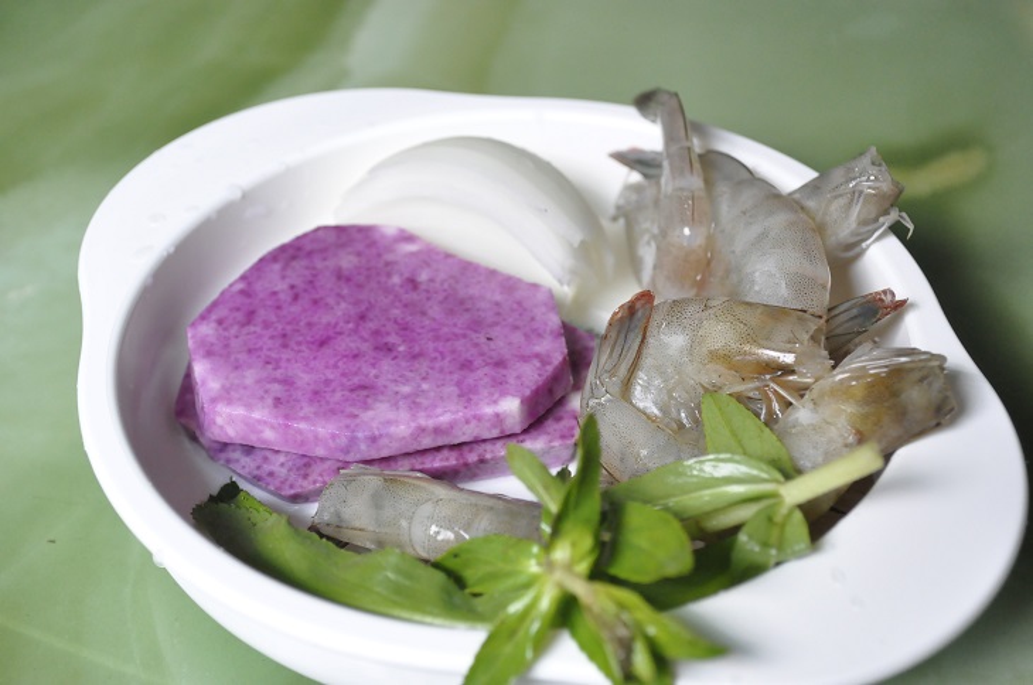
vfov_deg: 22.5
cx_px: 516
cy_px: 342
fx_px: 1719
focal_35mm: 60
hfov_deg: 33.5
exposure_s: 1/60
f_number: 6.3
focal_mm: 40
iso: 2500
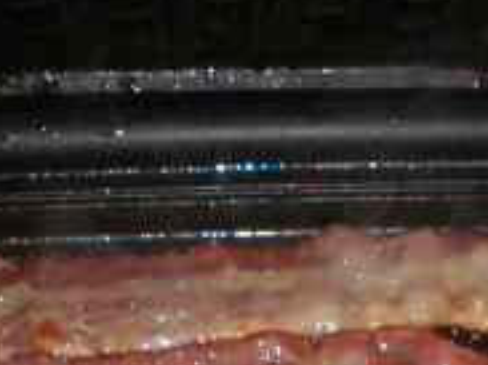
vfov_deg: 11.2
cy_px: 578
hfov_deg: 15.6
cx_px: 280
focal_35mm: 126
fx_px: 1775
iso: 160
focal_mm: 6.3
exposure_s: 1/30
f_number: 3.5
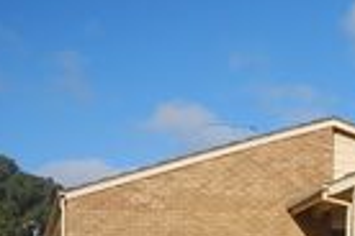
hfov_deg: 19.0
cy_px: 330
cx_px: 422
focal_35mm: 102
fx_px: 1006
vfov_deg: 12.9
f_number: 9
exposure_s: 1/200
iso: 100
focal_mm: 20
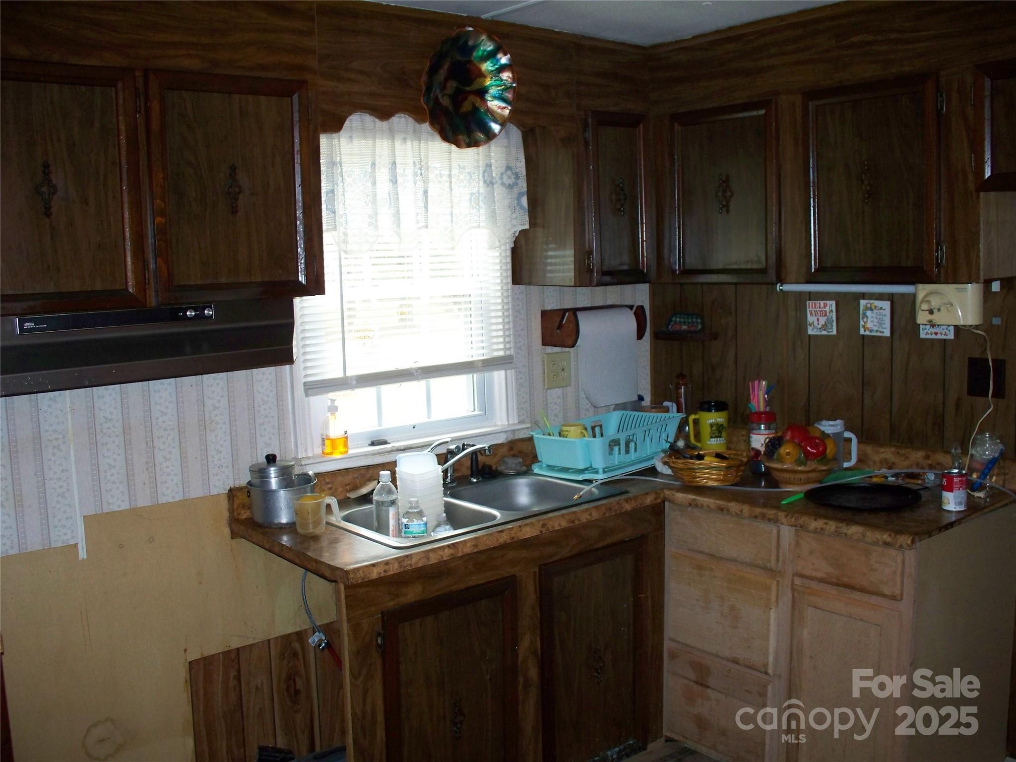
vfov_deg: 39.7
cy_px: 381
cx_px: 508
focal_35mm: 36
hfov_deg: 51.4
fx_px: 1057
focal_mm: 7.54
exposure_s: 1/30
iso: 200
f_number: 2.8
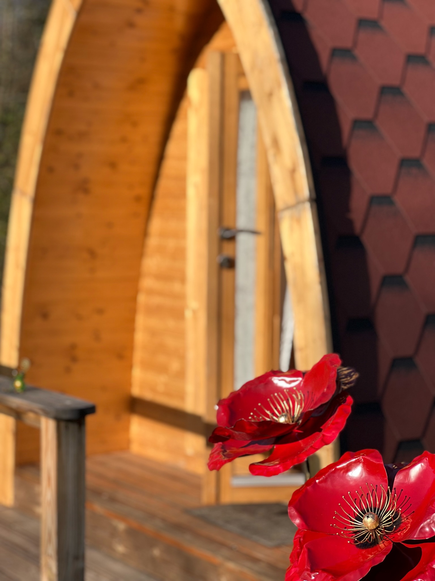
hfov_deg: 19.1
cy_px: 290
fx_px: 1291
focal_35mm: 77
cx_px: 218
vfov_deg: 25.3
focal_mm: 9
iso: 25
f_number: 2.8
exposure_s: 1/189
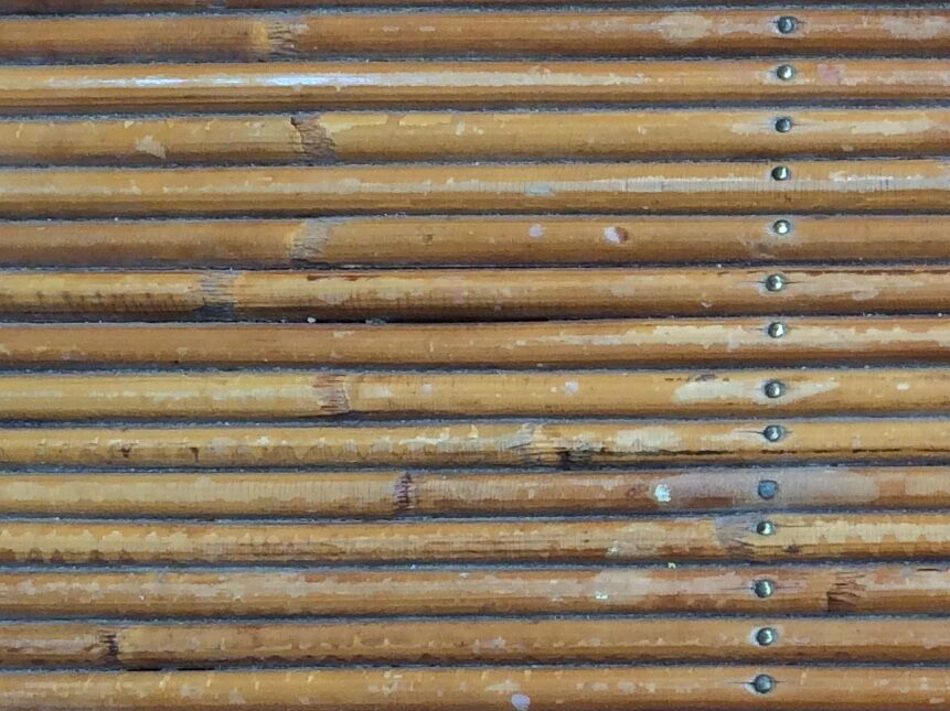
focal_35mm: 110
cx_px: 1148
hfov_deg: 17.1
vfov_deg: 13.4
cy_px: 456
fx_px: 3018
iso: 32
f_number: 2.2
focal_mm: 4.15
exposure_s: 1/219
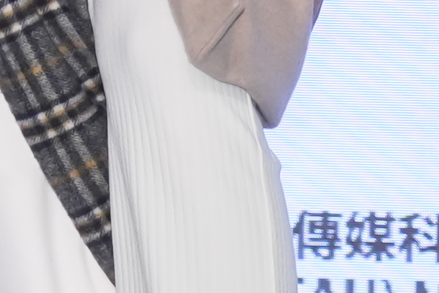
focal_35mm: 648
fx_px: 7905
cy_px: -502
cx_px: -634
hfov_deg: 3.1
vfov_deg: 2.1
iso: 640
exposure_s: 1/160
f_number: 4
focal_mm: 63
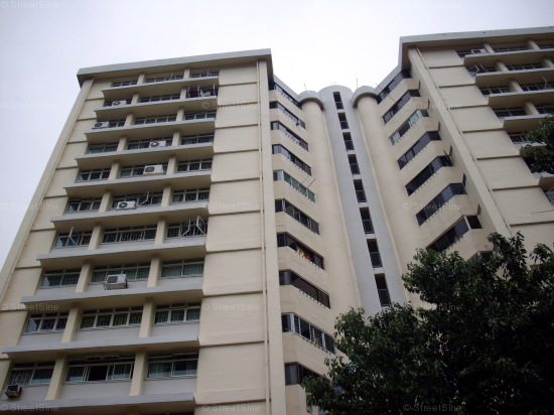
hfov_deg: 50.2
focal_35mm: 37
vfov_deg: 38.6
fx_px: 592
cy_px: 208
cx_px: 277
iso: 80
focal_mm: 6.2
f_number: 5.6
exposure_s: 1/500
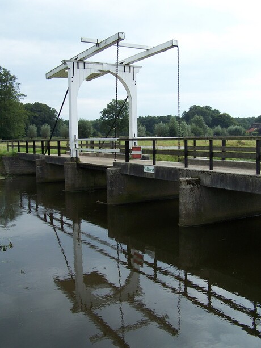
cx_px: 130
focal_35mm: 38
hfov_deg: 37.7
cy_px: 174
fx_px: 382
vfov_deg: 49.0
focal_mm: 6.3
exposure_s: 1/750
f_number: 4
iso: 80
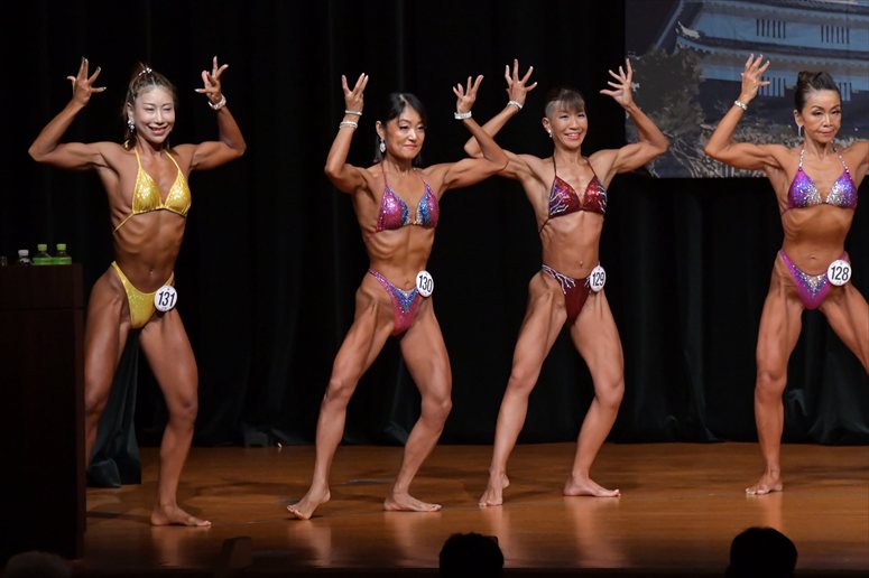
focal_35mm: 270
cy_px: 289
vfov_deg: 5.1
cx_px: 434
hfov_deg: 7.6
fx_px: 6514
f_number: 5.6
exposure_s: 1/400
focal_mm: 180
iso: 5000
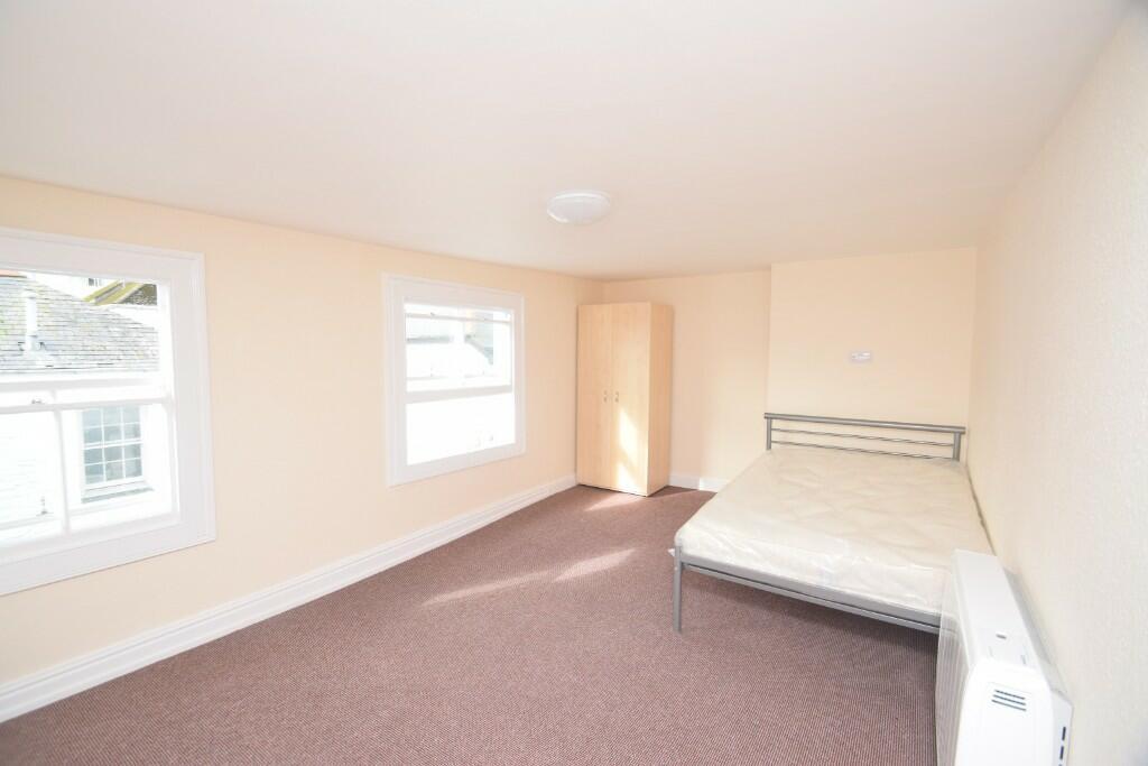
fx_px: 478
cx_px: 574
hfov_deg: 100.4
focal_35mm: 15
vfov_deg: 77.3
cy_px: 383
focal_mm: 10
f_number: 5.6
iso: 200
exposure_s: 1/125
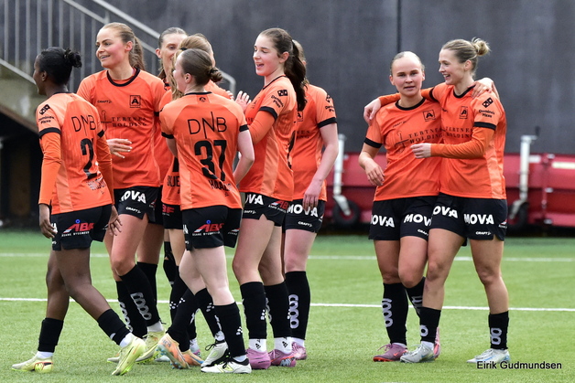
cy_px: 192
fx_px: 4792
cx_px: 288
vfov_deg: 4.6
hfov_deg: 6.9
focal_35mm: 300
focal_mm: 300
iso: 8000
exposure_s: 1/8000
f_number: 5.6
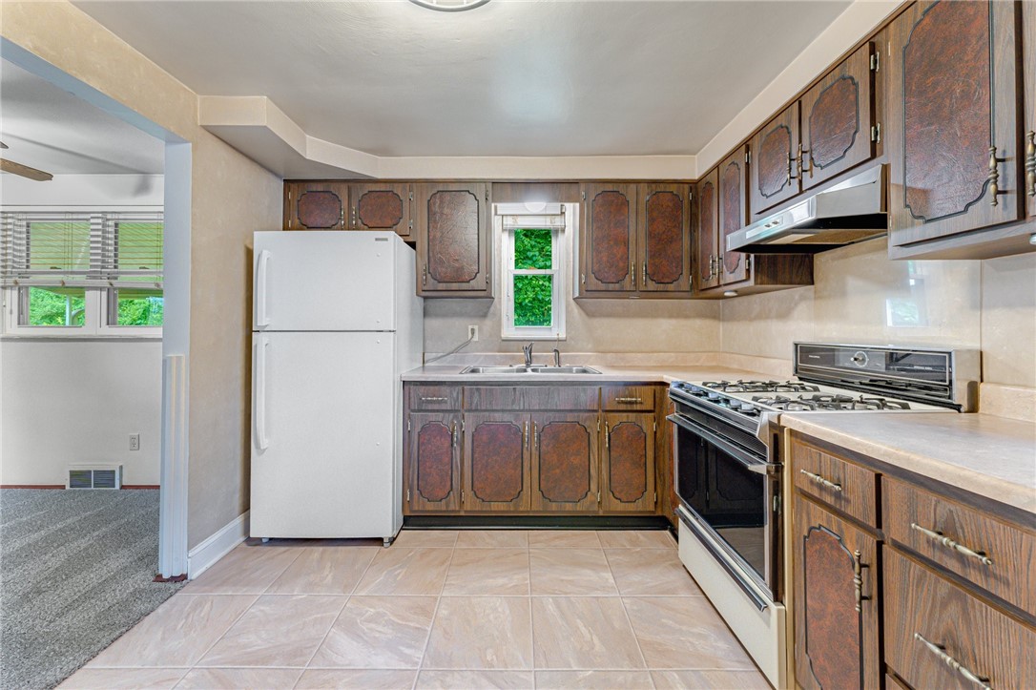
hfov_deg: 104.3
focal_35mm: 14
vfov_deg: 81.2
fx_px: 403
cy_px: 345
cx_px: 518
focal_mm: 14
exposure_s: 1/20
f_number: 11
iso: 1000
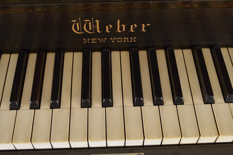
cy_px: 78
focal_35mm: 48
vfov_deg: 28.0
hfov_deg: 41.1
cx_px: 116
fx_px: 310
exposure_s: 1/125
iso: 100
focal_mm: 32
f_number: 9
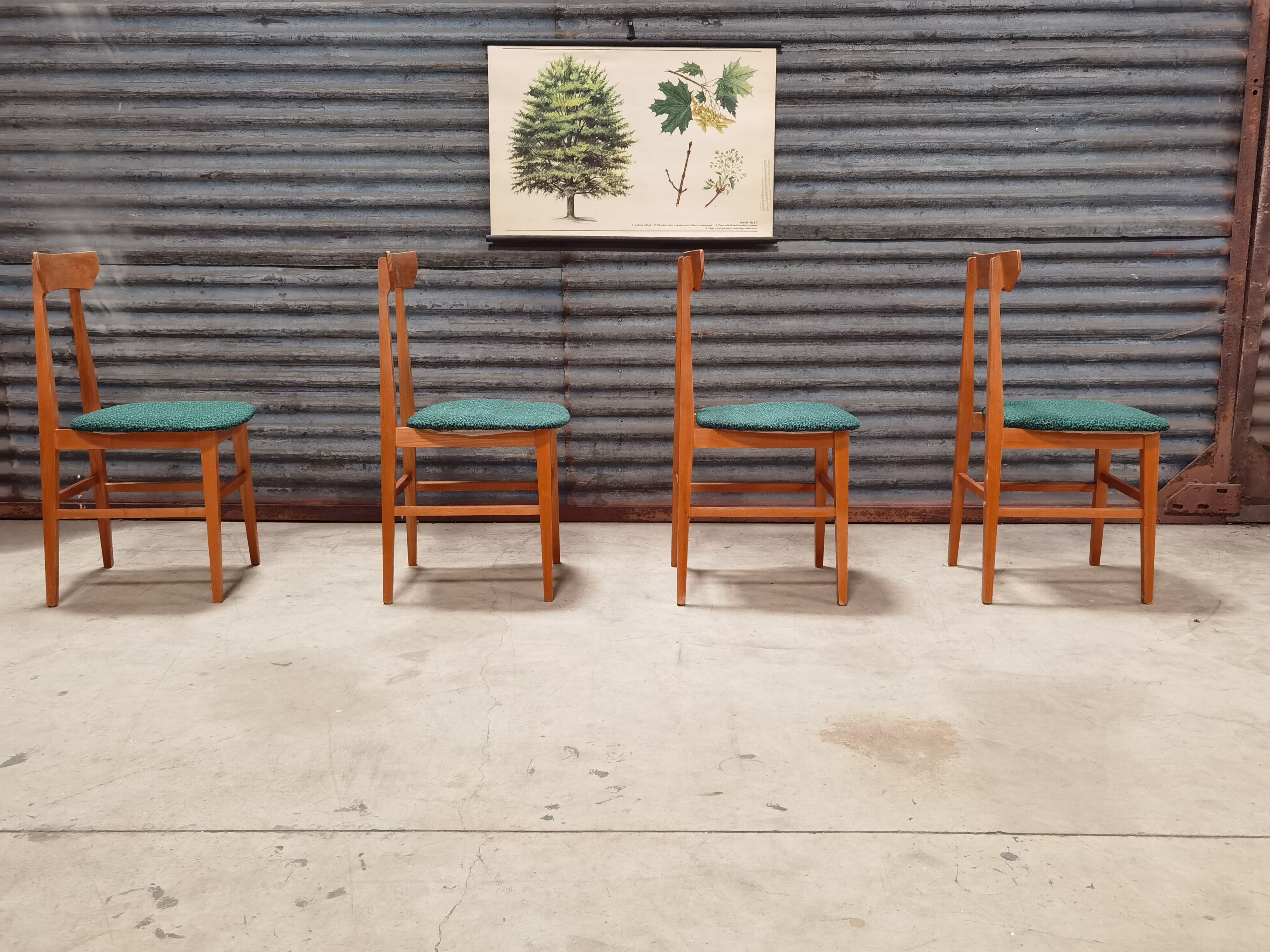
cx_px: 635
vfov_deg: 45.4
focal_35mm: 31
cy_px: 476
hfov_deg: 58.4
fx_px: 1137
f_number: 1.9
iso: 500
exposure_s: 1/33.3
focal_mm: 6.71
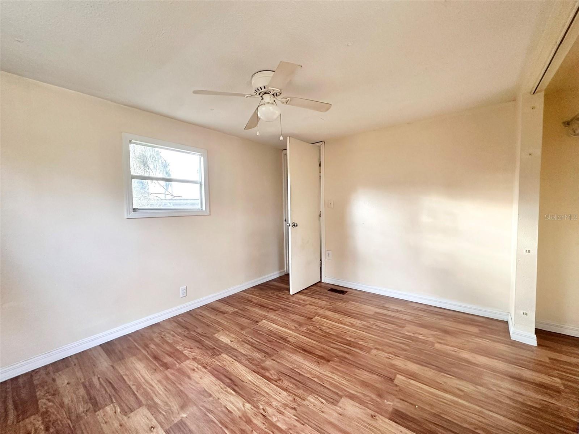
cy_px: 217
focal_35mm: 14
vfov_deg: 85.7
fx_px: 234
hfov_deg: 102.1
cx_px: 290
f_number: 2.2
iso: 320
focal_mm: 2.22
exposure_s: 1/70
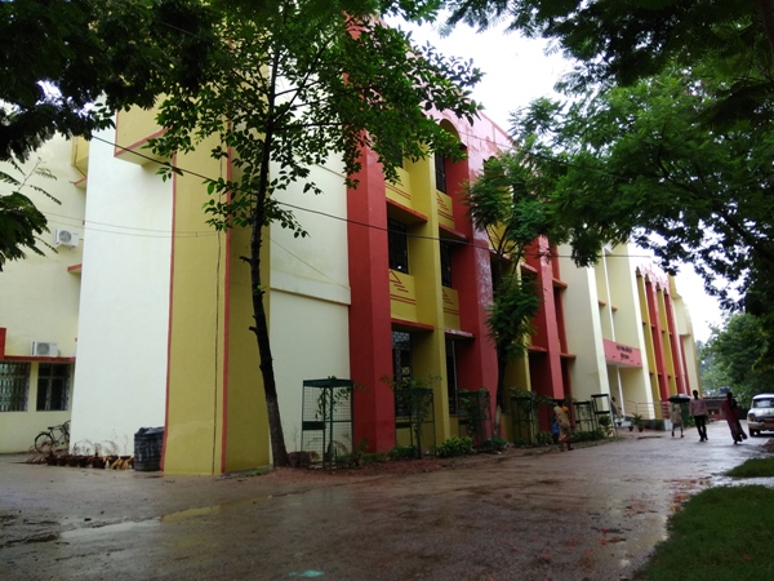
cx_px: 387
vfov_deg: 63.4
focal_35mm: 21
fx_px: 470
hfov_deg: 79.0
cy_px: 290
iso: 125
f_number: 2
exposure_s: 1/50
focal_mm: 3.57
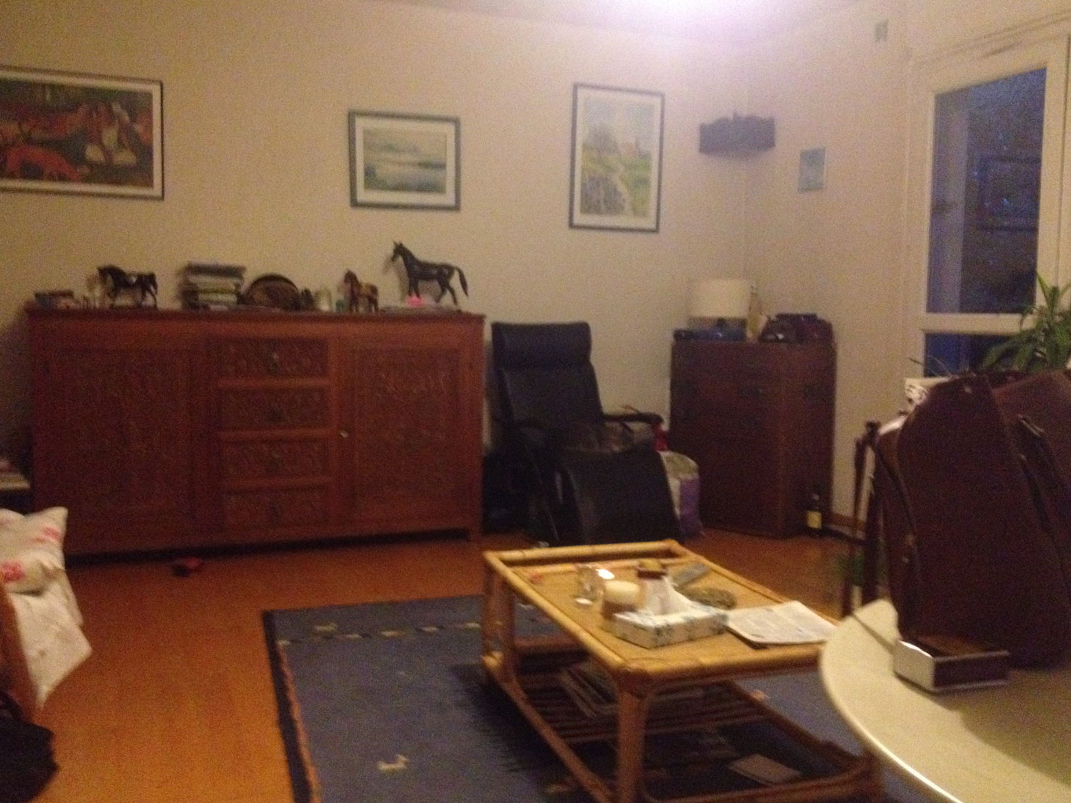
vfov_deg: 39.7
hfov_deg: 51.4
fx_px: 1114
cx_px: 535
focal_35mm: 36
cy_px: 403
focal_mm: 4.28
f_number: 2.4
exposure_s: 1/15
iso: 800
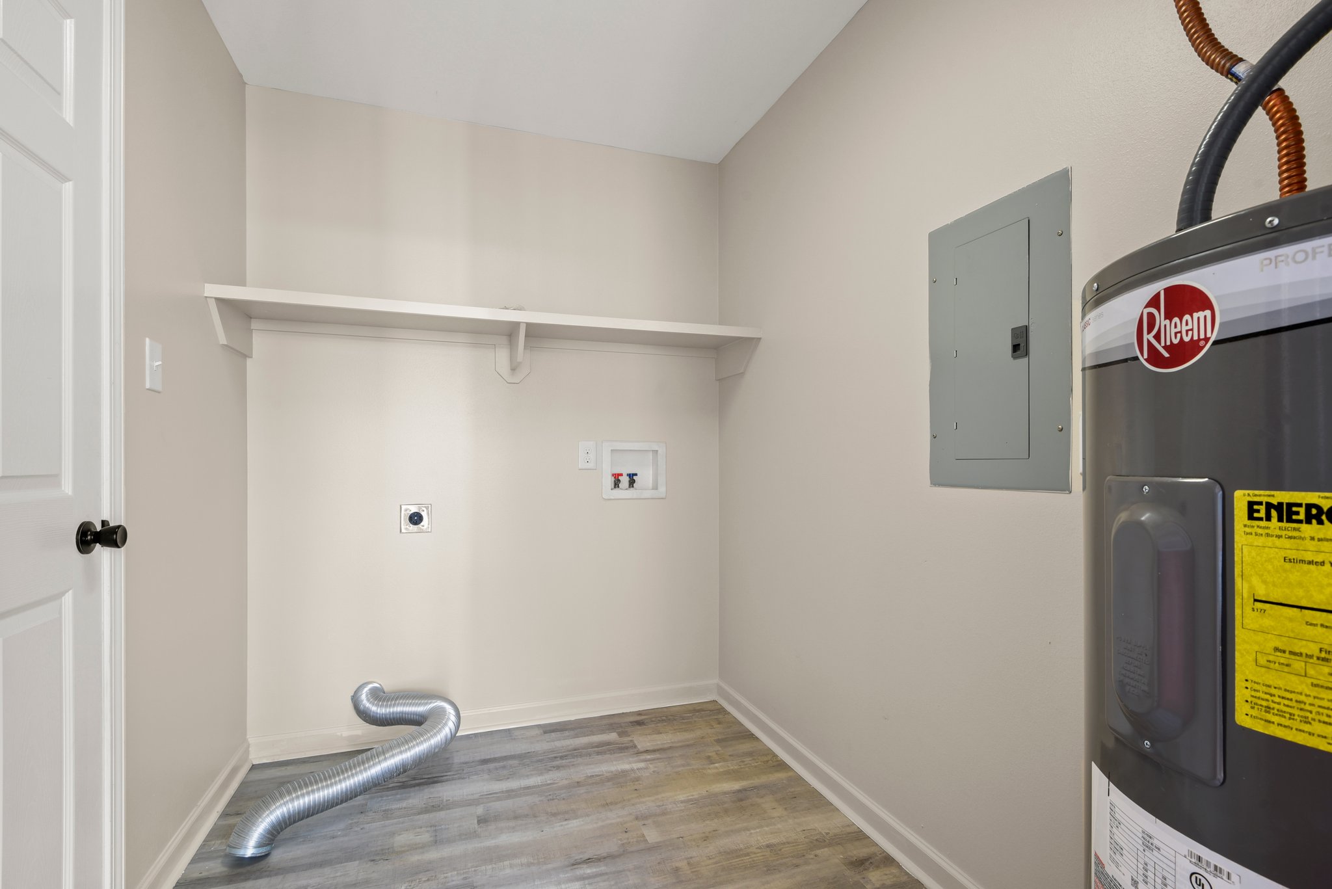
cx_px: 666
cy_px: 444
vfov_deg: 73.8
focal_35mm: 16
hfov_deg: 96.7
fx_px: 592
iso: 200
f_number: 10
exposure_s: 1/2
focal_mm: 16
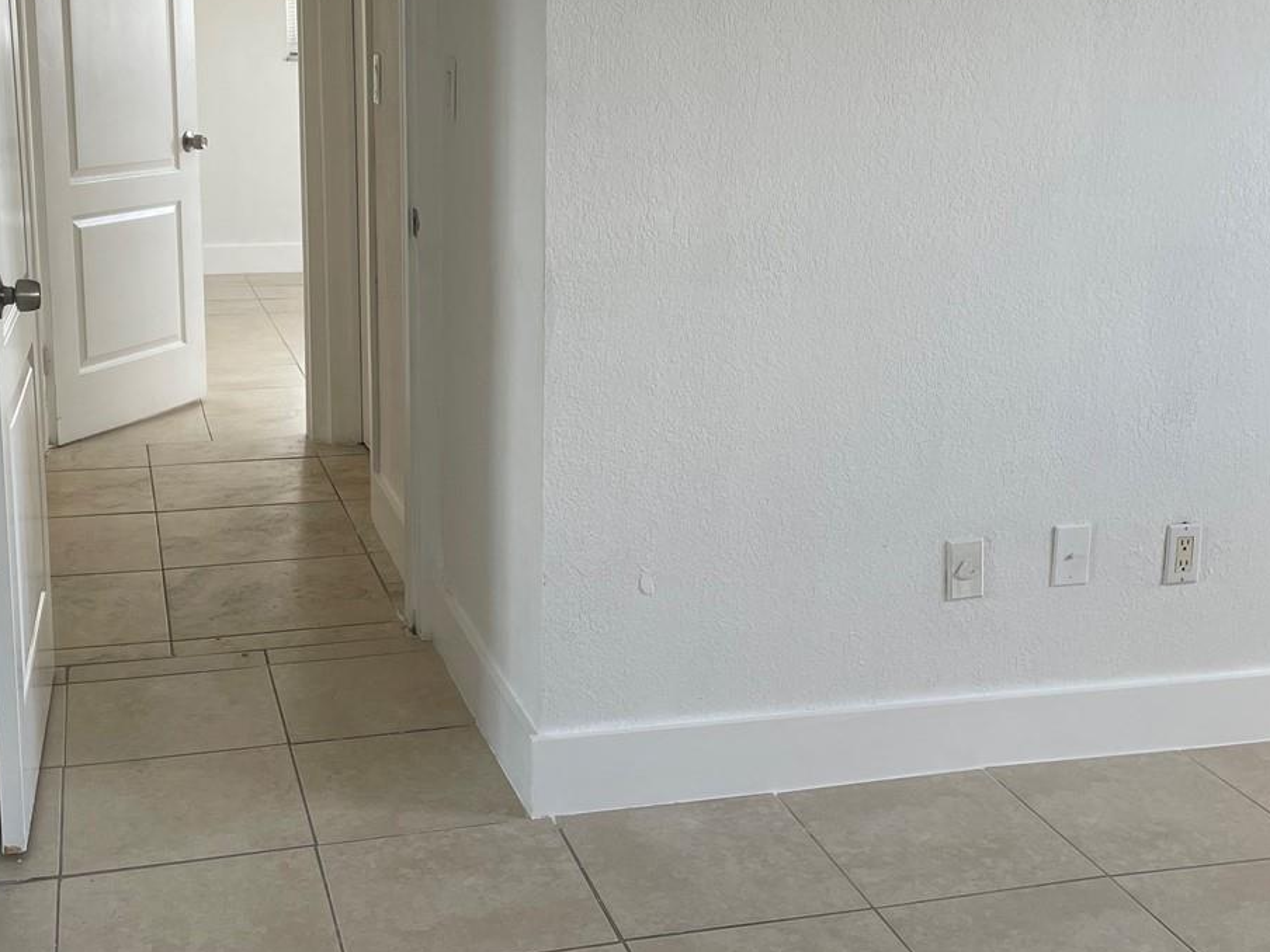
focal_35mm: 46
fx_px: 1688
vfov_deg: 31.4
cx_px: 523
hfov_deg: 41.1
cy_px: 373
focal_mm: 4.2
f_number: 1.6
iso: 50
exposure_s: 1/121
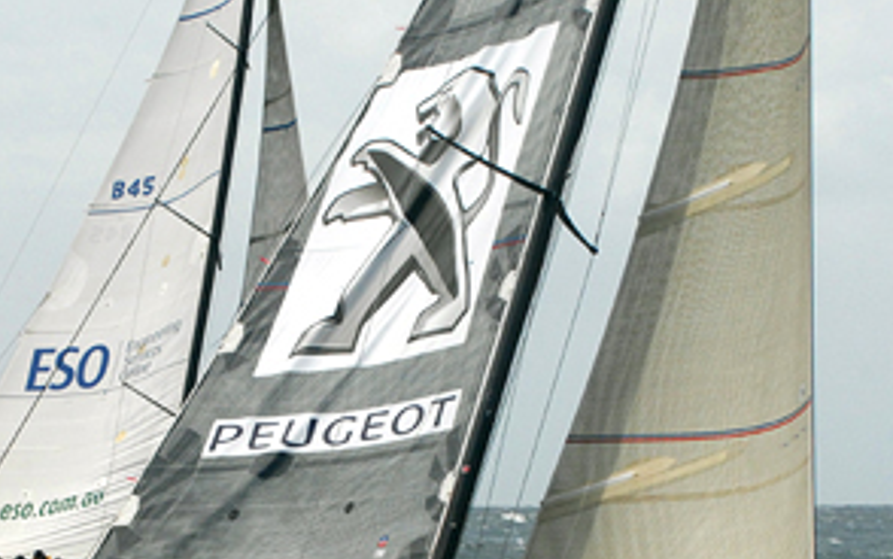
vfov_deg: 4.1
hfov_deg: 6.6
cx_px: 349
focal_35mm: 318
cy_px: 550
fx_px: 7742
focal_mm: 102
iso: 400
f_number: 8.5
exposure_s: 1/1000
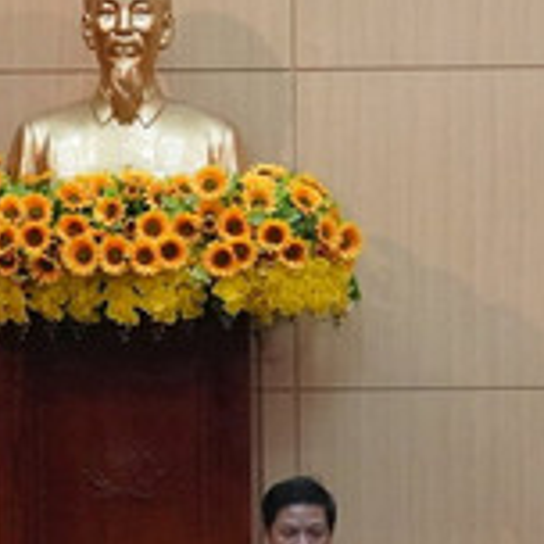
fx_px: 4569
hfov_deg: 6.8
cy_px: 966
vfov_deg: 6.7
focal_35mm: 257
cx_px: 397
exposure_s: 1/160
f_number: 4.5
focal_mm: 34
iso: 3200
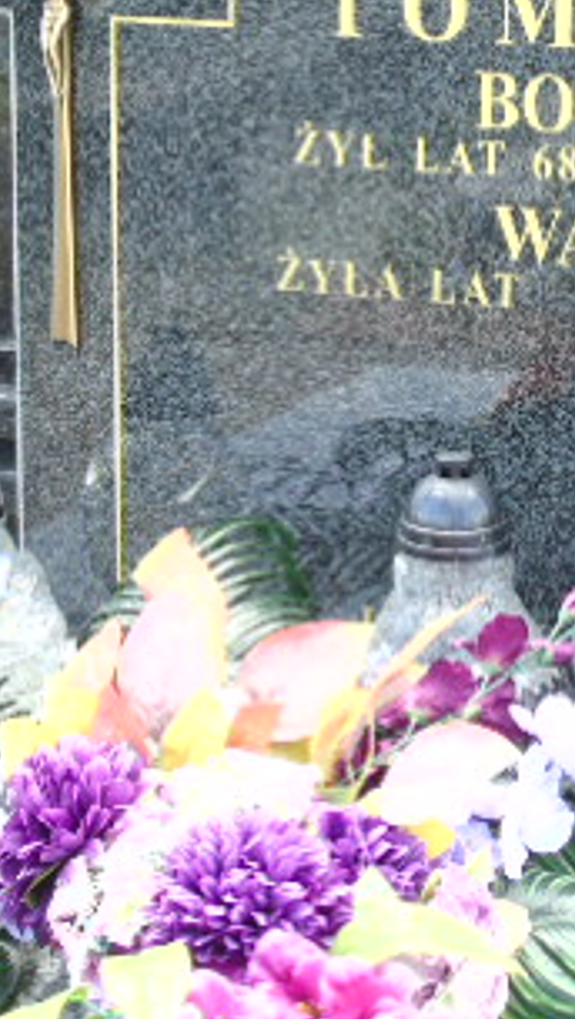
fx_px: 2841
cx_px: 555
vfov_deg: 20.3
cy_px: 441
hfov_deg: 11.5
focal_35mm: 105
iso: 80
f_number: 4.1
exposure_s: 1/100
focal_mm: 8.2
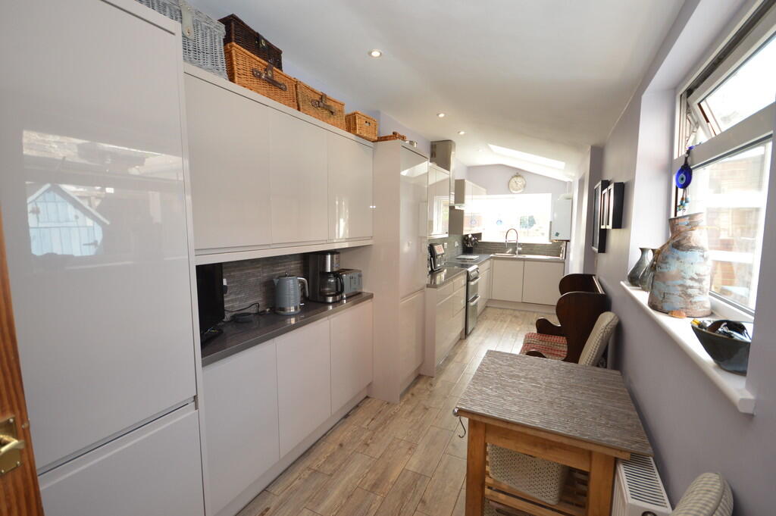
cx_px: 388
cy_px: 258
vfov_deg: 77.2
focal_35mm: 15
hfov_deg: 100.4
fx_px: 323
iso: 400
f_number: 4.5
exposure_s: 1/80
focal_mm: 10
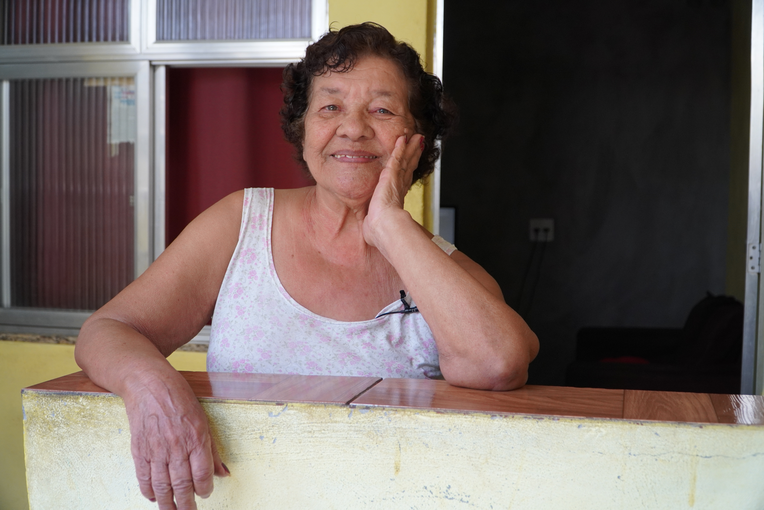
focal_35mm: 42
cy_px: 255
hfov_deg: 46.4
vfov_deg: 31.9
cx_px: 382
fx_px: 891
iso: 800
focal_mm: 28
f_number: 4
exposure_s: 1/160
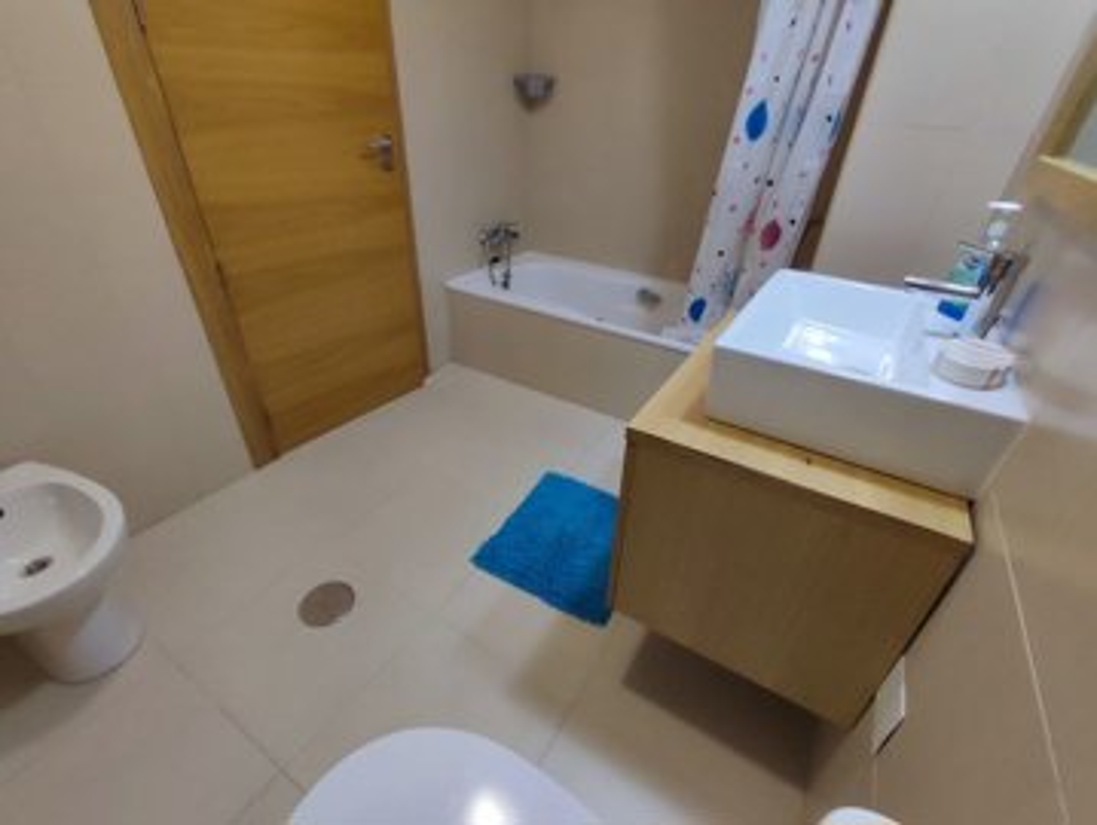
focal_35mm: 16
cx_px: 548
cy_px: 412
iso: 313
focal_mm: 1.65
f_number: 2.2
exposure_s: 1/33
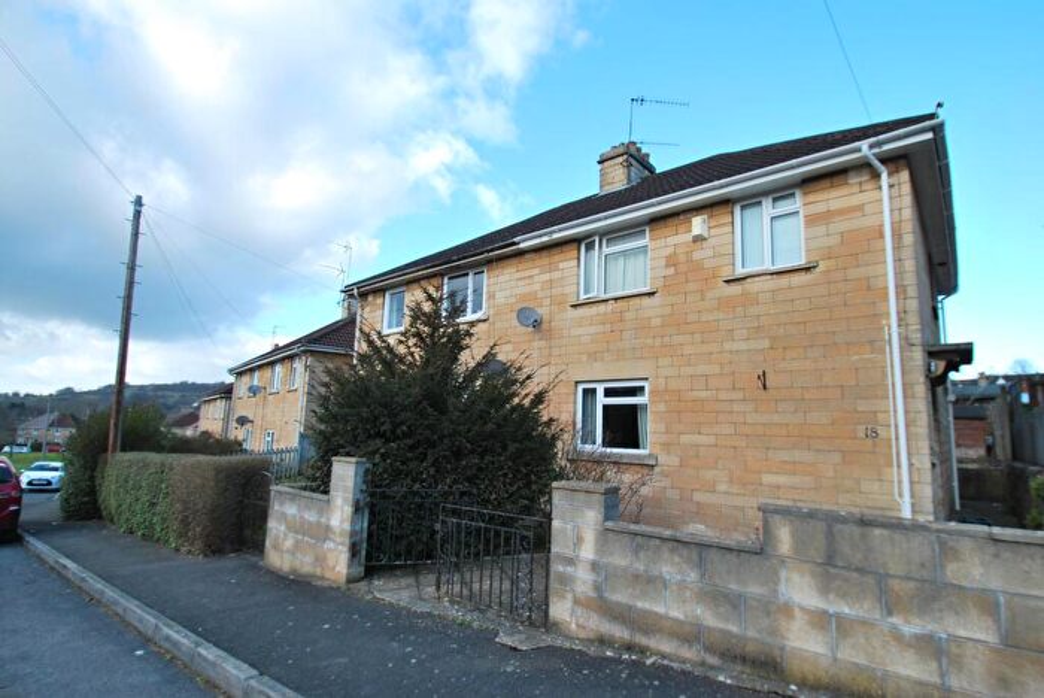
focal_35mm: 17
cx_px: 522
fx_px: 501
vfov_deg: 69.8
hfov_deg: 92.4
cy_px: 349
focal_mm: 11.5
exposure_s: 1/125
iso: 100
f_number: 5.6
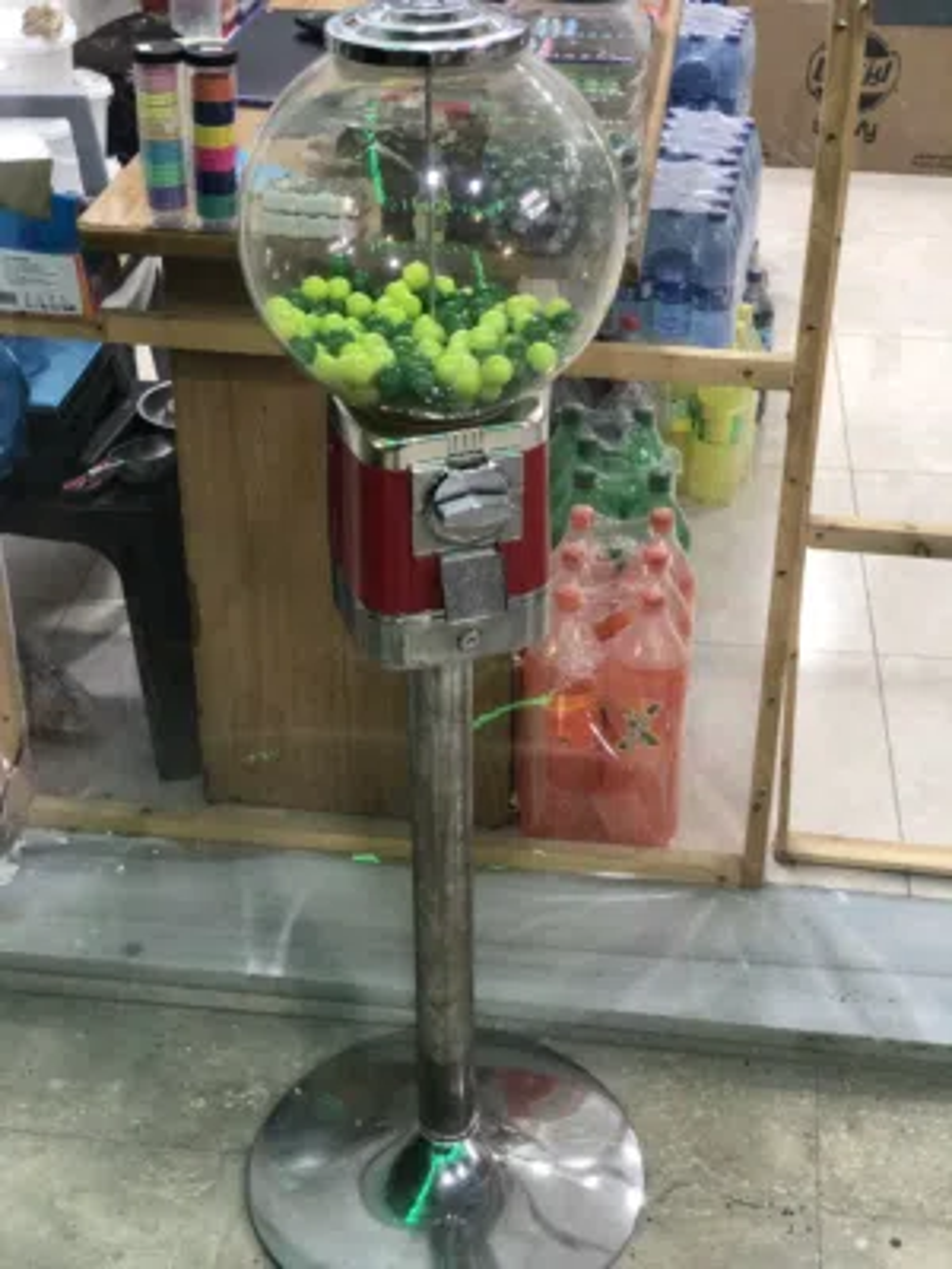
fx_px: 1907
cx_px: 476
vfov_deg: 36.8
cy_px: 634
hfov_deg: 28.0
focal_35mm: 52
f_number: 2.4
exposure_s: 1/33
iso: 125
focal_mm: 6
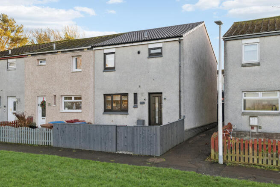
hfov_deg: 54.4
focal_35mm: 35
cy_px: 94
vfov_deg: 37.9
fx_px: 272
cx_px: 140
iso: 320
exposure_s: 1/50
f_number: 8
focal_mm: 35
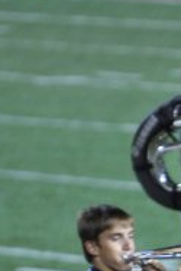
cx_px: 221
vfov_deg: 2.1
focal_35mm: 961
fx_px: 7234
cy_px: 374
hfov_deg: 1.4
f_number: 2.8
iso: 1600
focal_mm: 200
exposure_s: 1/125
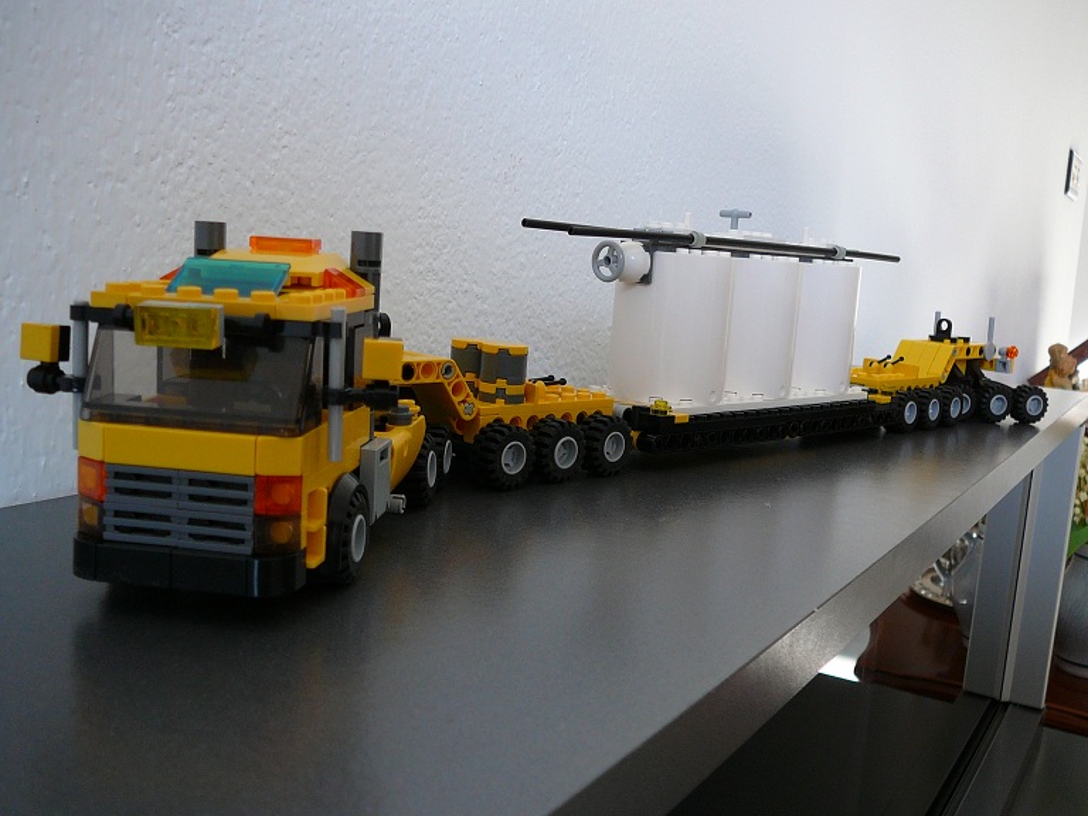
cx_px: 544
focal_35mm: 35
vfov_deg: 40.7
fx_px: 1100
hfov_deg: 52.6
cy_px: 408
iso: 100
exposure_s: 1/50
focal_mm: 5.2
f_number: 2.8
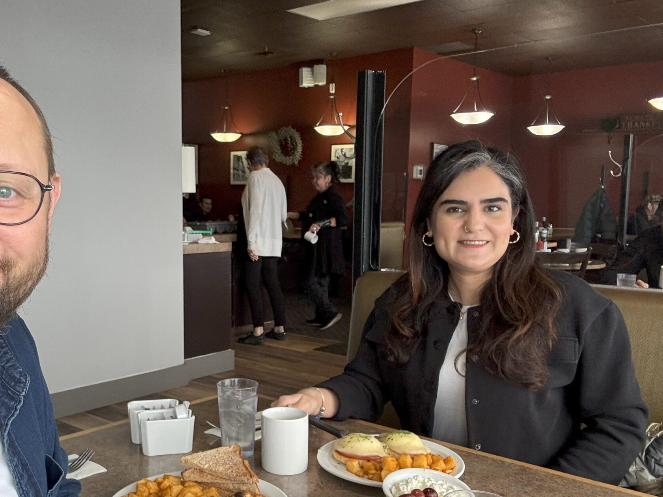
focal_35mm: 35
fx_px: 670
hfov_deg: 52.2
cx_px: 259
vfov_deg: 40.6
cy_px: 284
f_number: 1.9
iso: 80
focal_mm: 2.69
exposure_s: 1/121
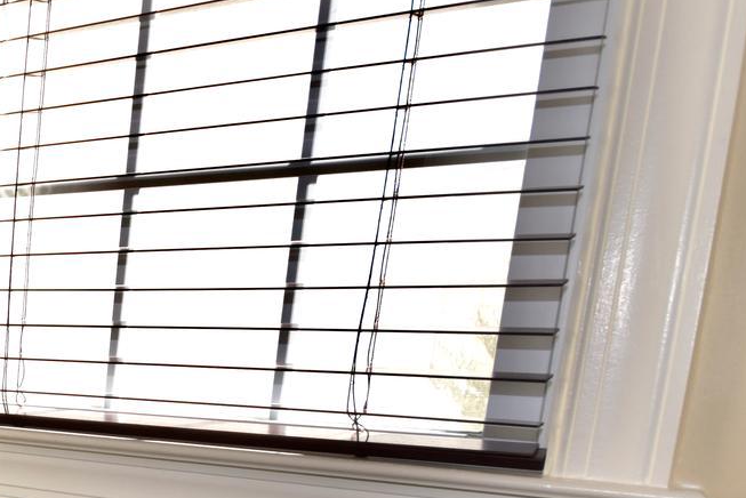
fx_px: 974
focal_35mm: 47
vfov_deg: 27.1
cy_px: 500
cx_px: -320
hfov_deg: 29.4
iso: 400
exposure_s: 1/60
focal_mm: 10
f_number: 5.6
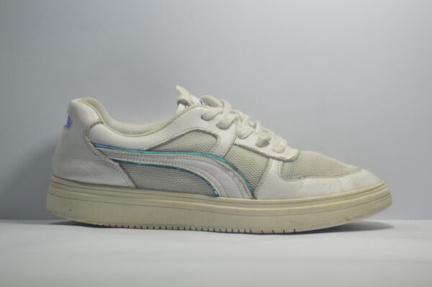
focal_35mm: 300
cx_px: 216
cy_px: 144
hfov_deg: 6.9
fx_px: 3597
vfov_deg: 4.6
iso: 1250
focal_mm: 200
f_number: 4.8
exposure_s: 1/500
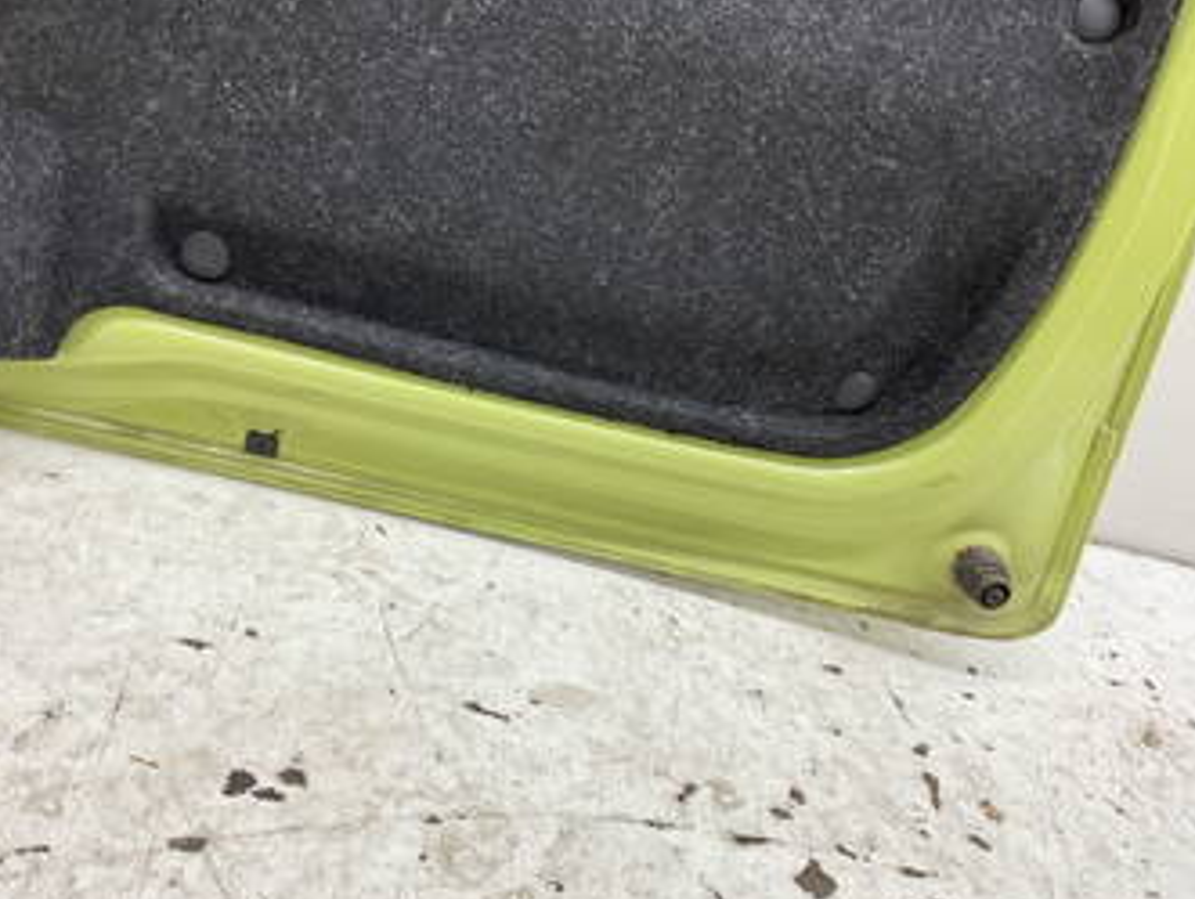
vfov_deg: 40.8
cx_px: 563
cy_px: 451
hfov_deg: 52.5
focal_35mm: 35
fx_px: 1210
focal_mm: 3
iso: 64
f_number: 1.8
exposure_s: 1/100
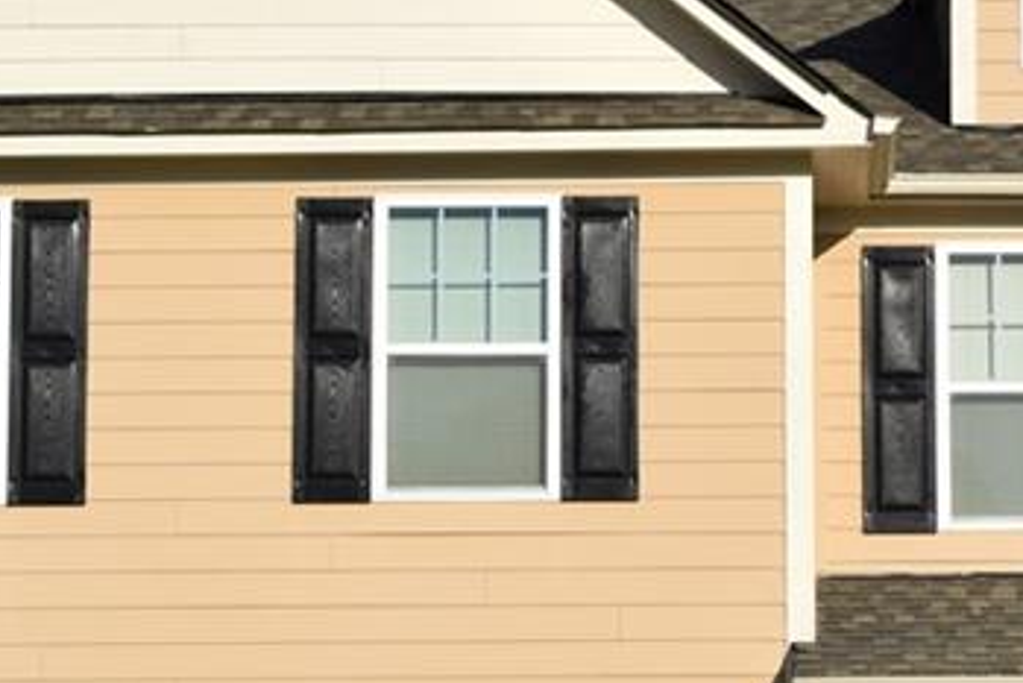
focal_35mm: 136
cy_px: 551
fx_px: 3879
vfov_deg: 10.0
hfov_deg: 14.9
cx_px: 868
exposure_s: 1/500
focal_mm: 31
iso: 200
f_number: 11
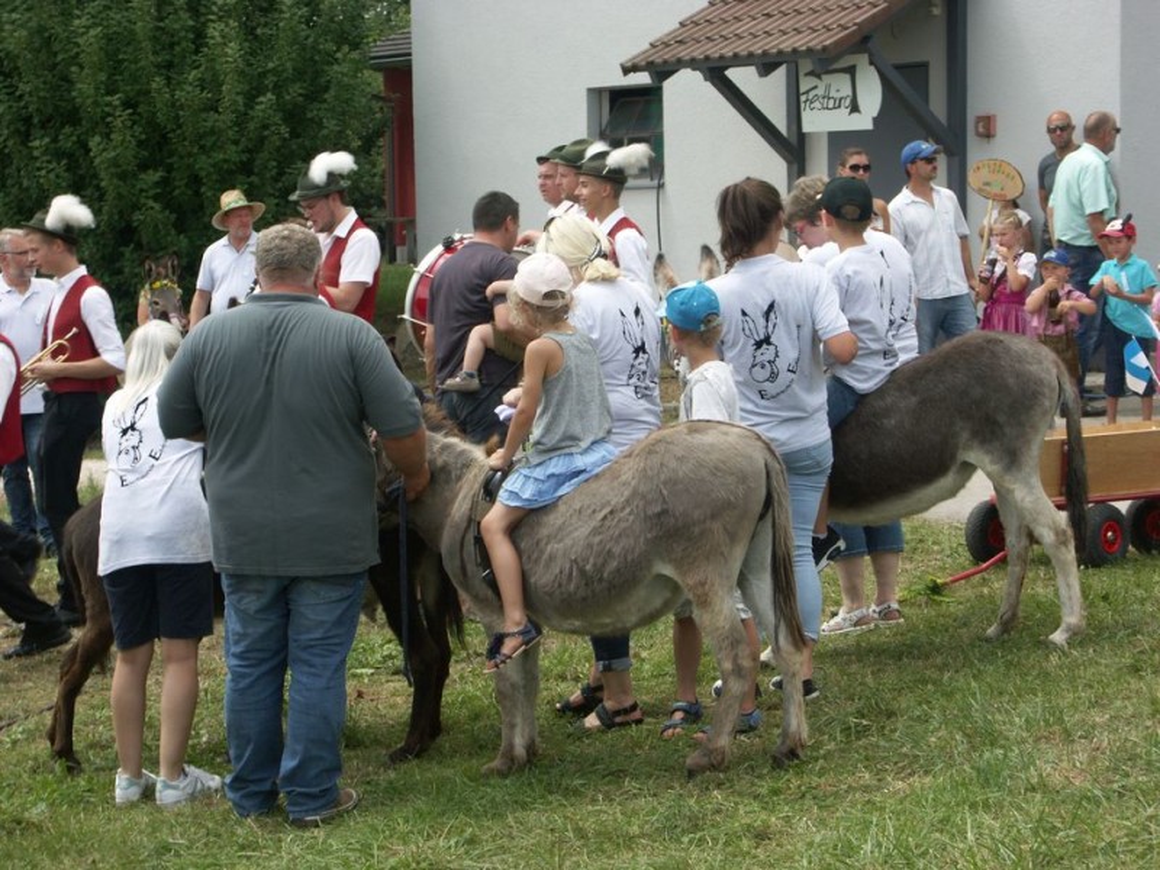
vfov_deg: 15.9
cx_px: 580
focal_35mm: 93
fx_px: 3116
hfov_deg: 21.1
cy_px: 435
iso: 64
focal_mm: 23.77
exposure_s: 1/160
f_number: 5.6
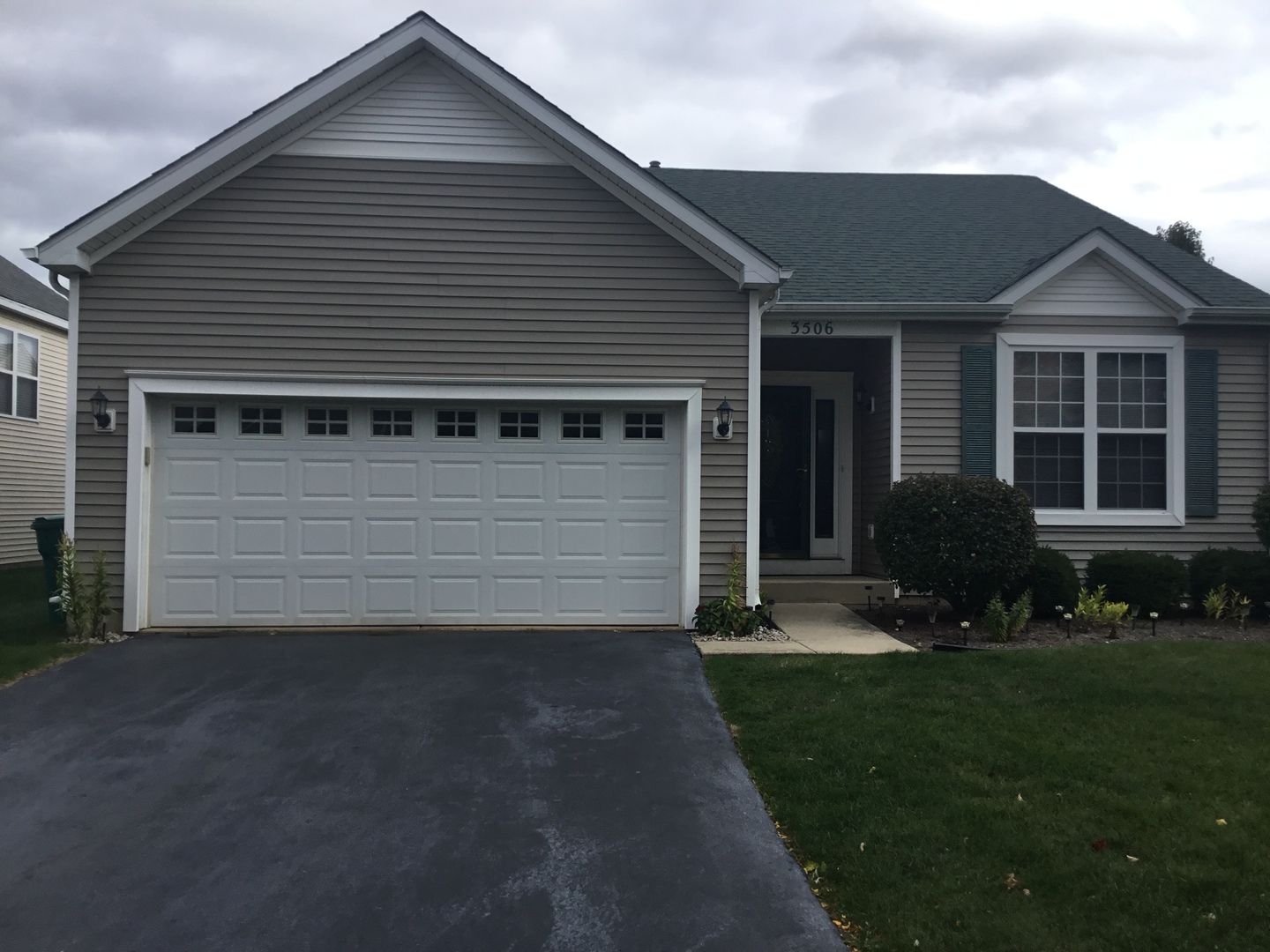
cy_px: 476
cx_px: 635
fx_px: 1137
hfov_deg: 58.4
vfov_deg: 45.4
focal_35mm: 31
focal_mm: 3.3
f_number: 2.4
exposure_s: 1/815
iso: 25
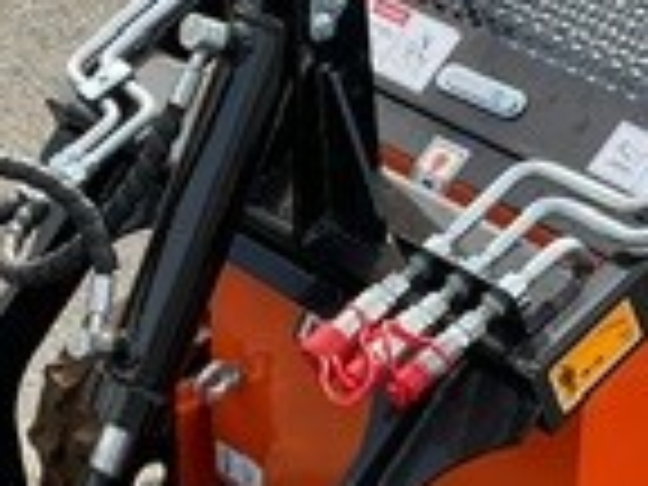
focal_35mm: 129
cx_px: 400
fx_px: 2415
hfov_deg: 15.3
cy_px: 396
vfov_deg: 11.4
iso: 16
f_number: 1.8
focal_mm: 3
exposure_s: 1/519
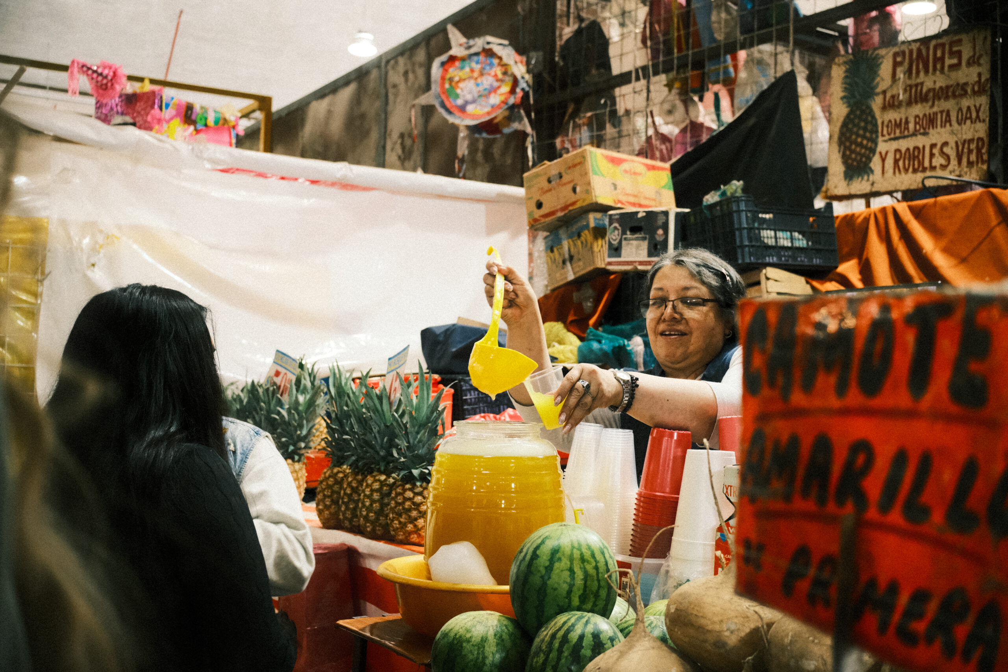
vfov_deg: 32.6
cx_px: 504
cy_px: 336
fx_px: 1148
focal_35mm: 41
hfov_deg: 47.4
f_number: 4
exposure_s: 1/125
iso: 3200
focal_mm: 27
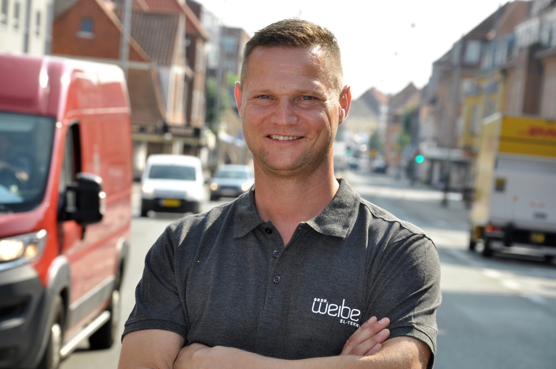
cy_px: 184
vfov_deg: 9.3
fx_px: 2267
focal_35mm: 147
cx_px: 278
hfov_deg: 14.0
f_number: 10
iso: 200
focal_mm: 98
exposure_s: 1/200
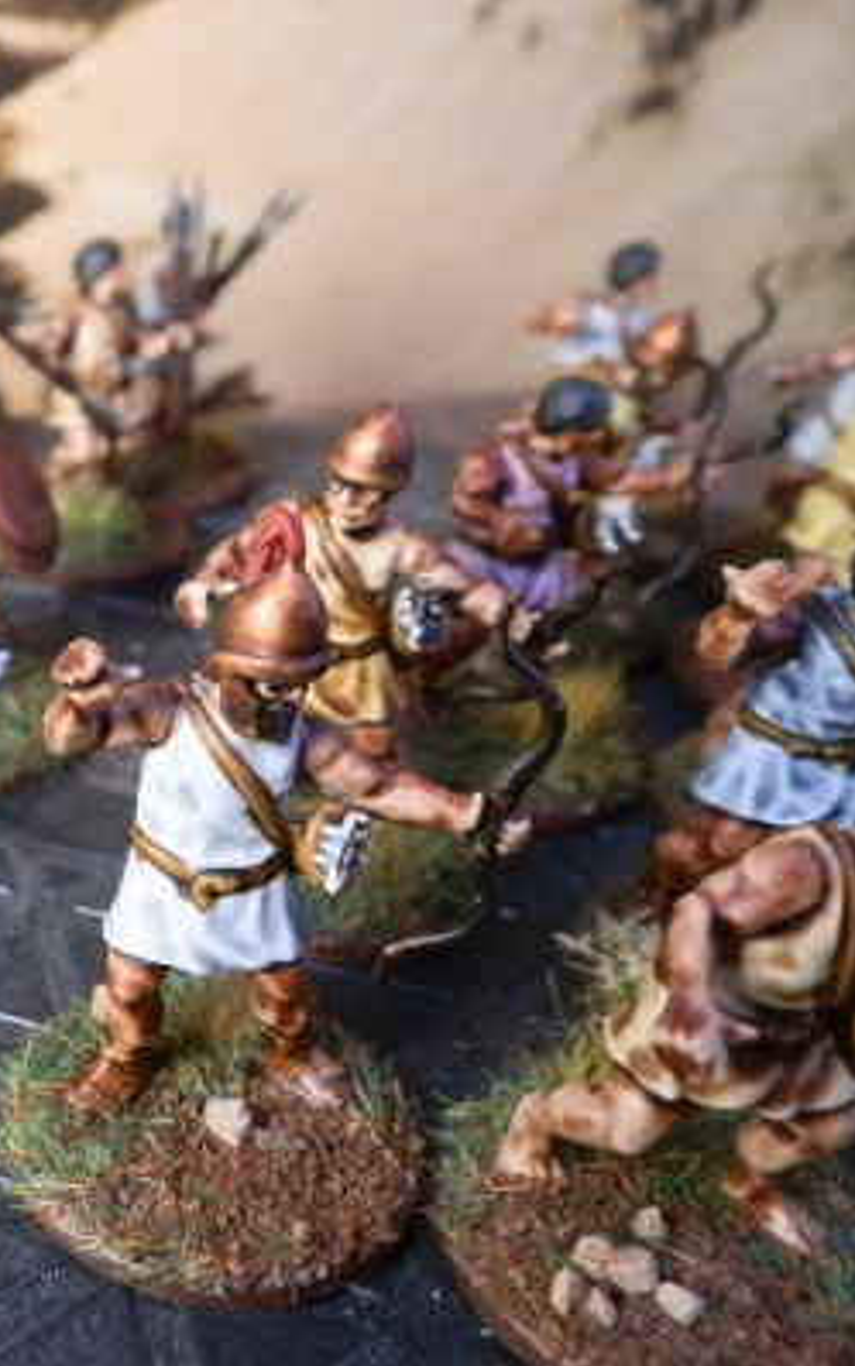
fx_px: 1490
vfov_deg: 49.3
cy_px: 686
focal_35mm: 40
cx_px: -55
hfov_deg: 29.3
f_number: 3.1
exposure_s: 1/100
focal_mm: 5
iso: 400
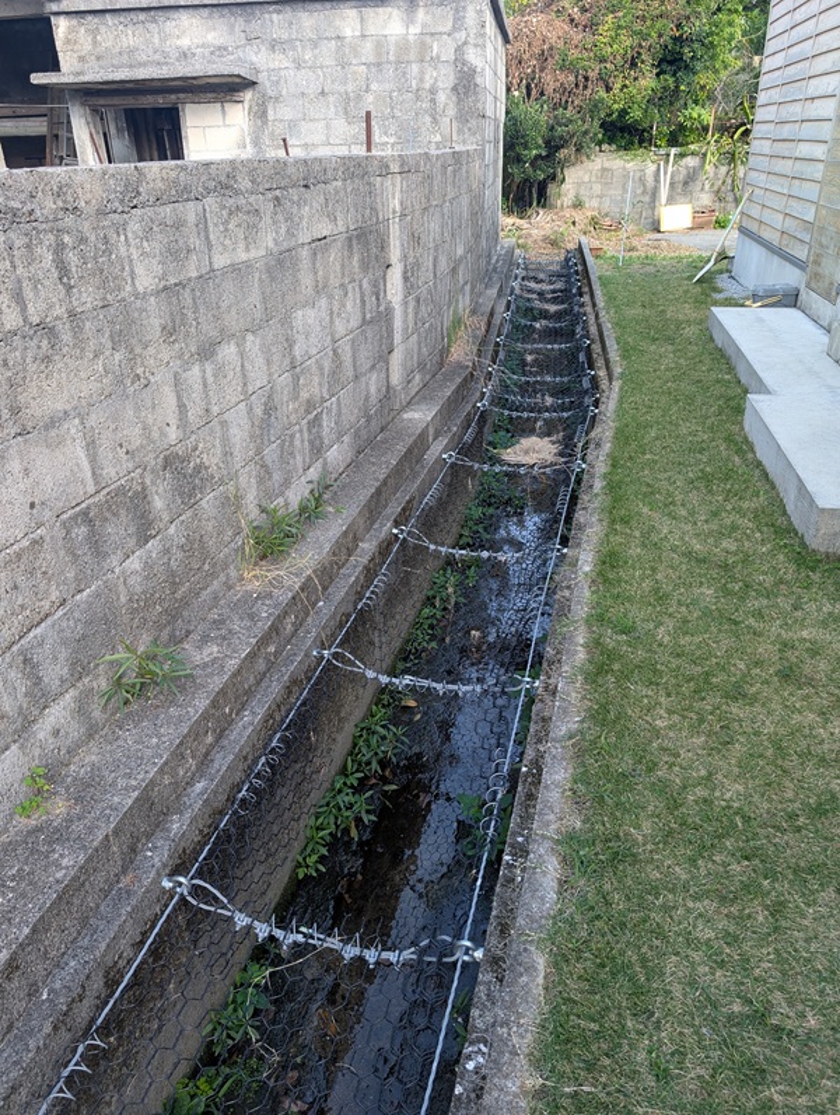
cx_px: 420
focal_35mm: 24
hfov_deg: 57.0
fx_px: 774
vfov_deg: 71.5
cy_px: 558
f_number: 1.68
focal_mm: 6.9
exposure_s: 1/104
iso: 21
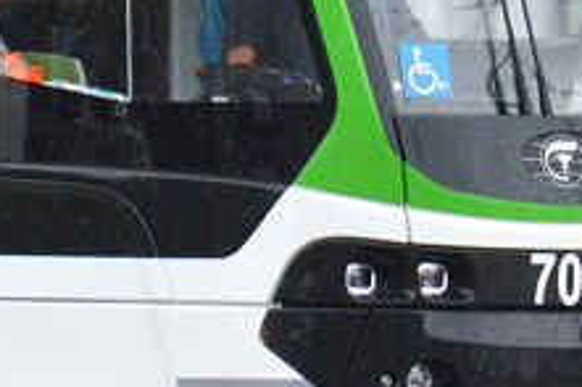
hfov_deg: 3.9
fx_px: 8546
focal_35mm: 529
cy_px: -503
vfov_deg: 2.6
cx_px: -437
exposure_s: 1/400
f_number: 5.6
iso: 400
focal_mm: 52
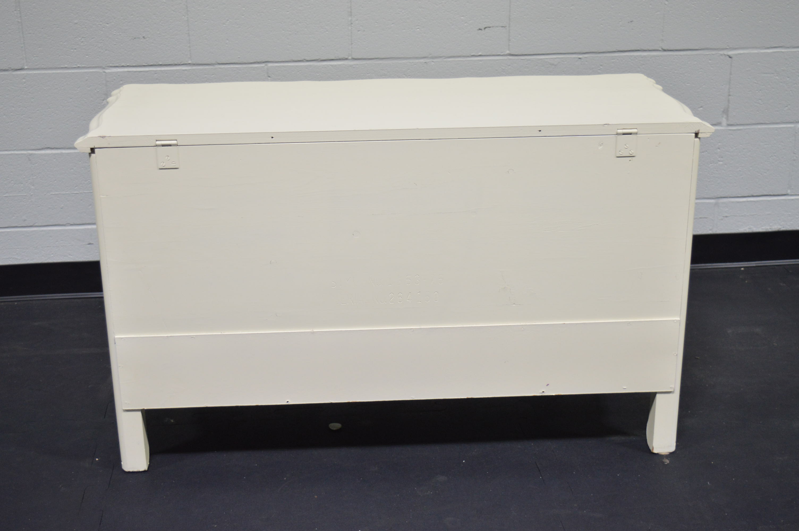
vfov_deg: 25.7
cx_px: 400
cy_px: 266
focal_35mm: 52
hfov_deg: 37.9
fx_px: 1164
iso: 800
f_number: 5
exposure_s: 1/60
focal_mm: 35
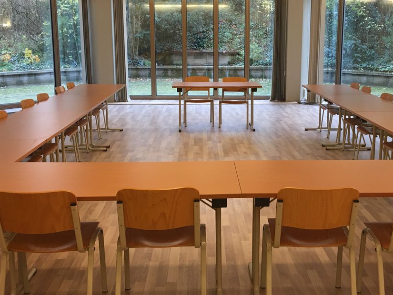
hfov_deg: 41.9
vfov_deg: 32.2
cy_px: 132
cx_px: 231
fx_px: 511
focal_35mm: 45
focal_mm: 4.15
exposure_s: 1/17
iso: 32
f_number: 2.2
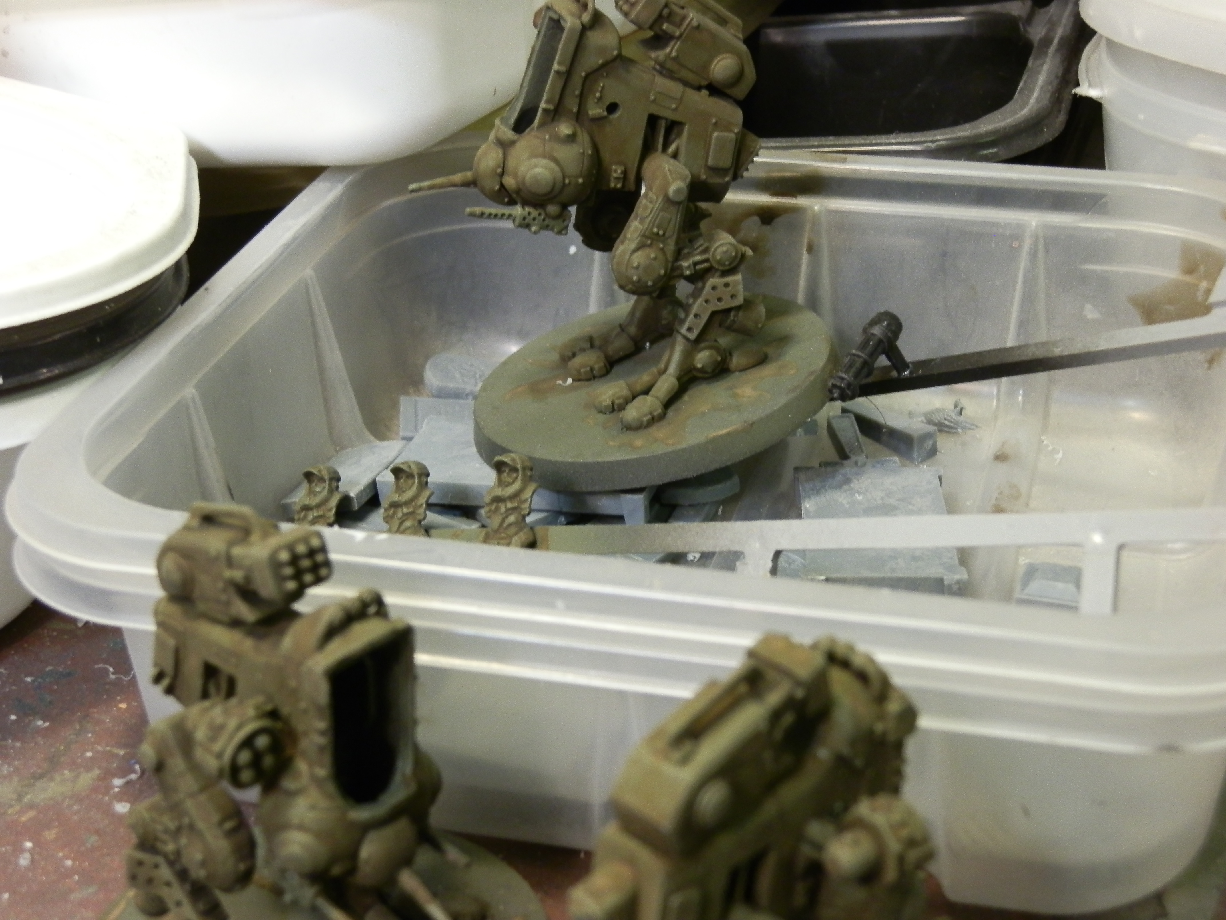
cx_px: 613
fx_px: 2160
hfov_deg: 31.7
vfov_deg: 24.0
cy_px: 460
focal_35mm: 61
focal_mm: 10.99
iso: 200
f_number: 3.7
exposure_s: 1/10
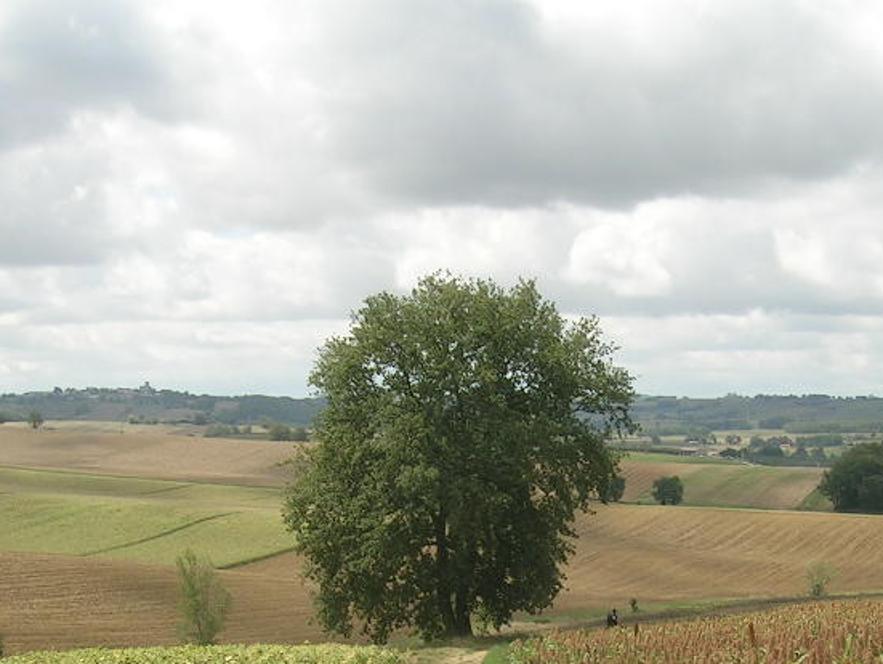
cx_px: 548
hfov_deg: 29.7
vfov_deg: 22.1
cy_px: 589
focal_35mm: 65
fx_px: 1659
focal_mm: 5.4
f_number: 4.8
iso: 50
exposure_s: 1/408
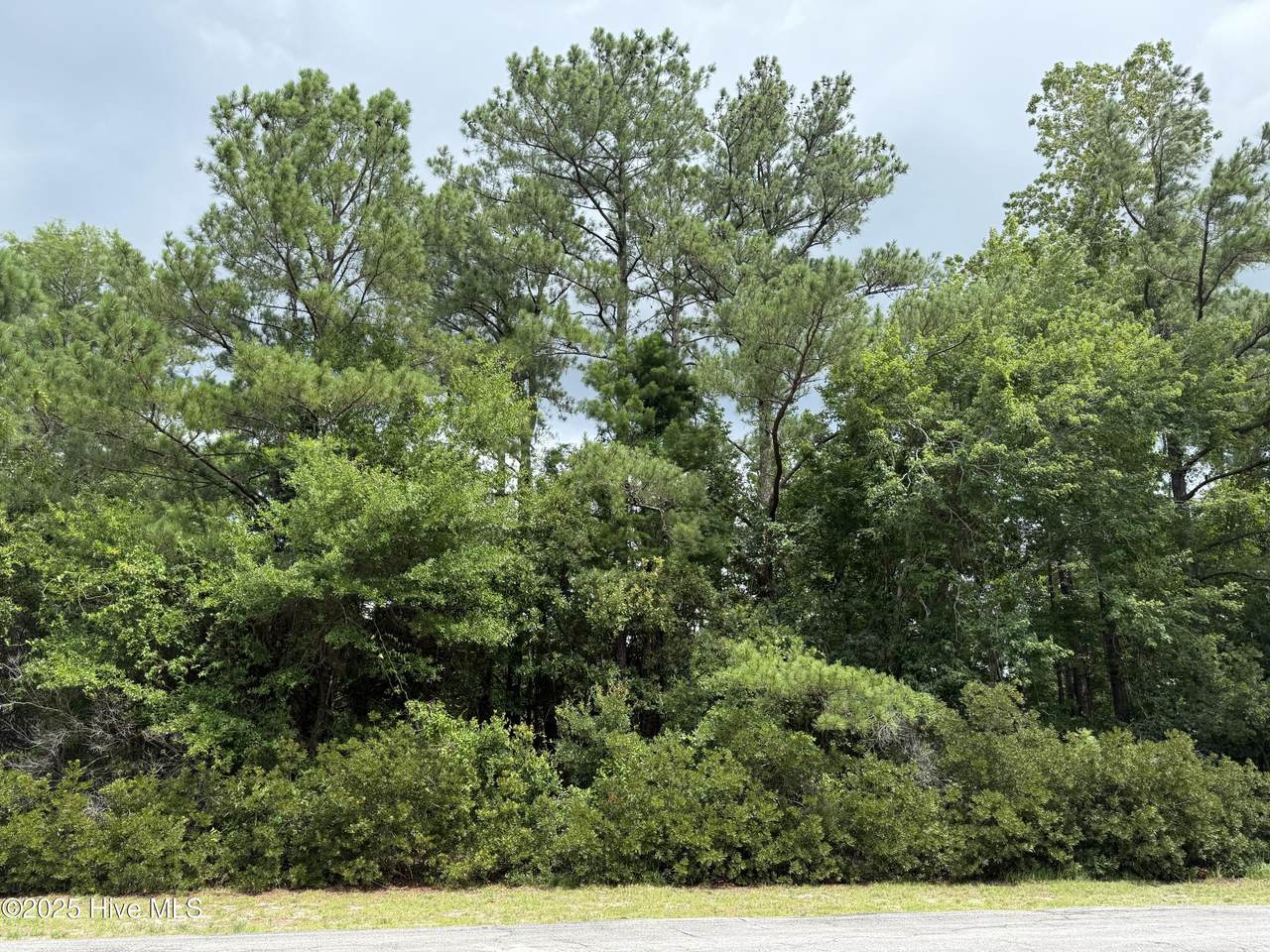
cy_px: 476
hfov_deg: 71.6
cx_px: 635
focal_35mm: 24
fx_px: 881
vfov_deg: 56.8
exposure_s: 1/1585
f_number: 1.78
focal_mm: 6.76
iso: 100
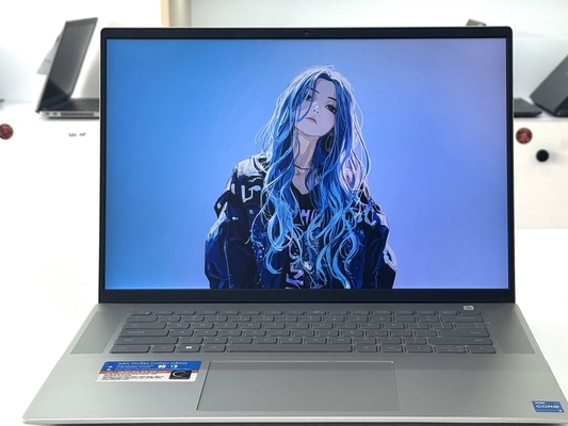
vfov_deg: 20.4
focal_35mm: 72
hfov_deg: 27.0
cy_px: 187
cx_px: 320
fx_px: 1182
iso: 64
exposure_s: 1/223
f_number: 1.78
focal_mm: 6.76
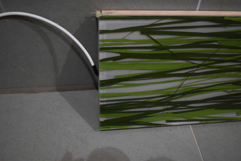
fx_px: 281
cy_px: 80
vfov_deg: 31.9
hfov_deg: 46.4
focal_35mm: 42
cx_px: 120
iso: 800
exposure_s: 1/200
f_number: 4.2
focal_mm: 28
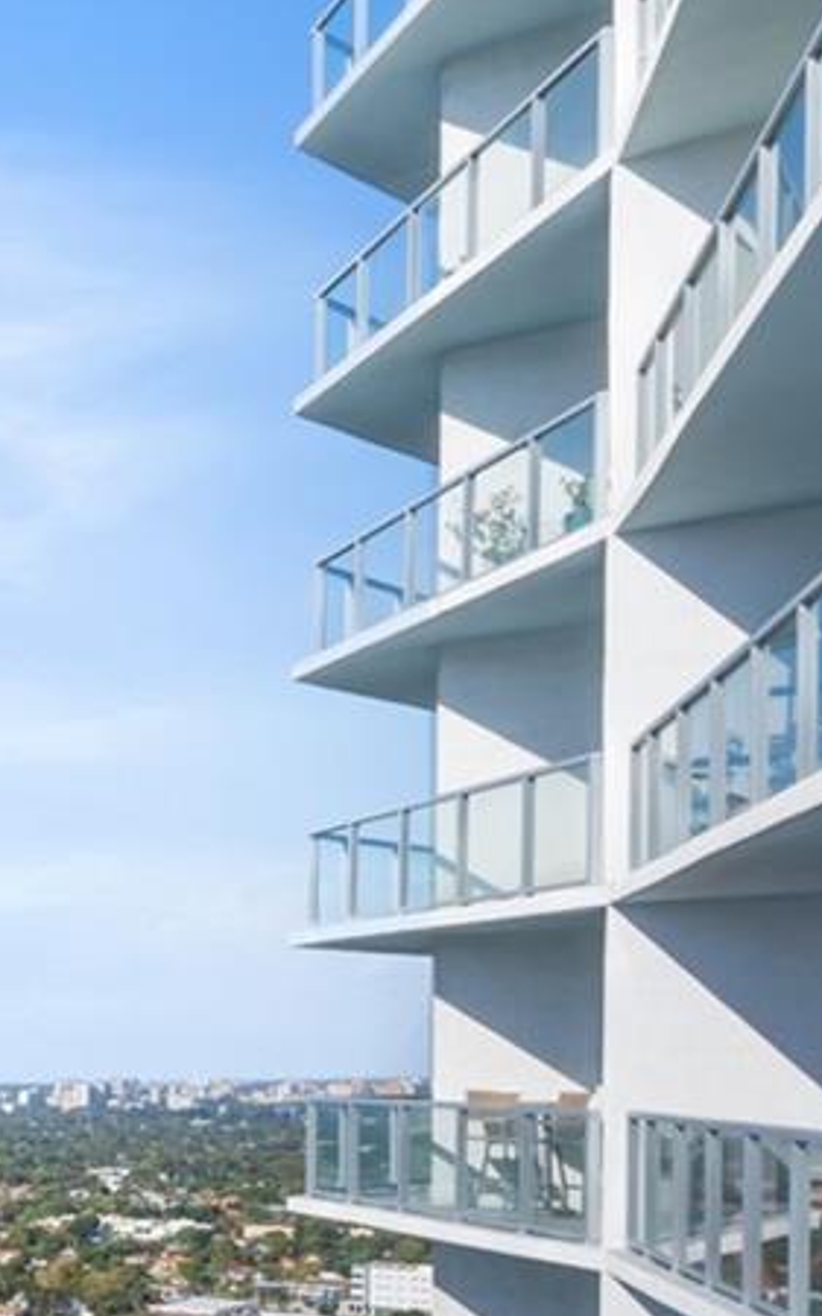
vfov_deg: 33.9
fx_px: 2080
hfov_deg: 16.5
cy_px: 1085
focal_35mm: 58
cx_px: -866
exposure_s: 1/200
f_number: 14
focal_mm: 16
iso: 250
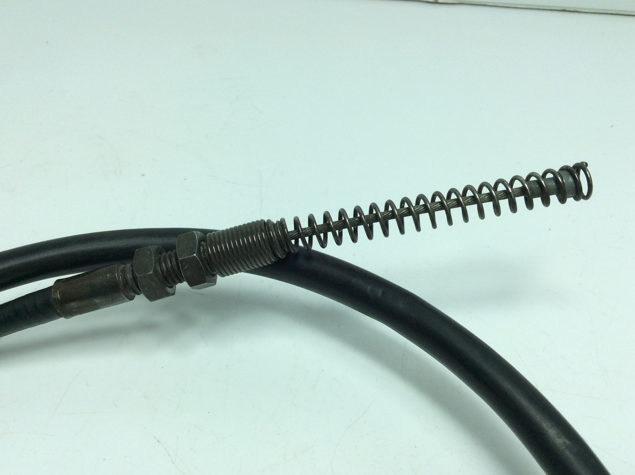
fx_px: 586
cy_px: 238
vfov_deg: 44.1
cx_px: 318
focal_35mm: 32
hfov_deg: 56.9
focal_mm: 3.3
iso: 32
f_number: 2.4
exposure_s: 1/534
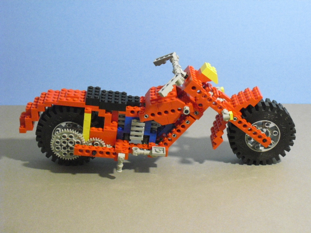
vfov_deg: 19.9
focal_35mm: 74
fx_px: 665
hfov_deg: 26.3
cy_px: 116
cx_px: 156
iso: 800
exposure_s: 1/20
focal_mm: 13.1
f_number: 4.6
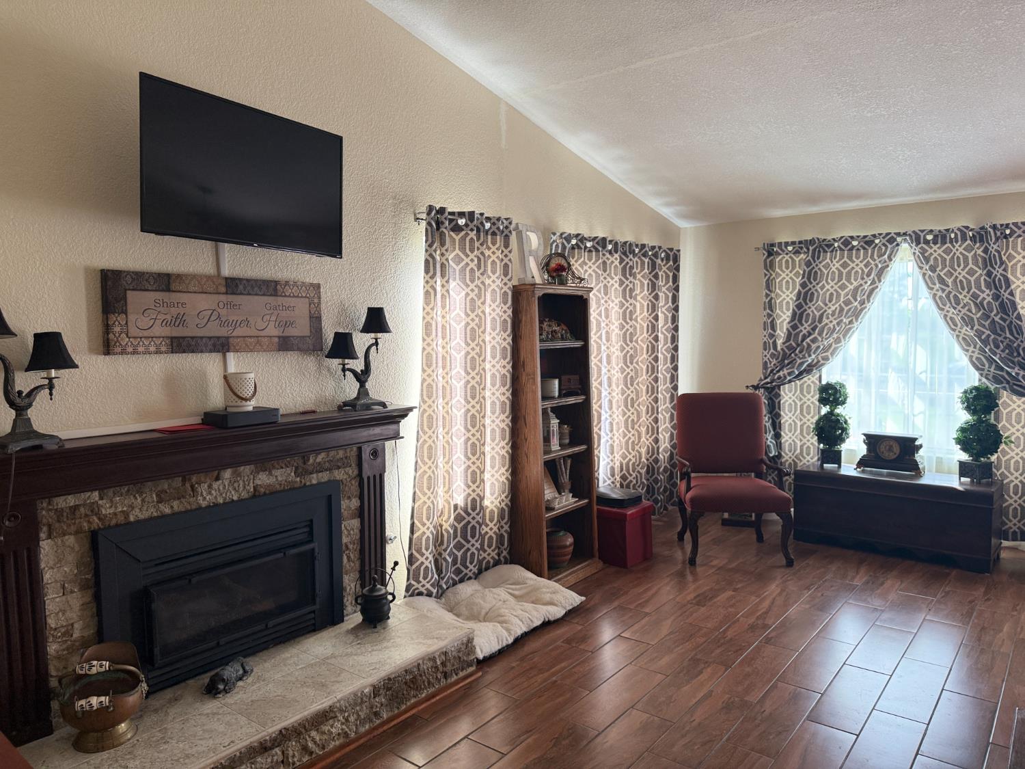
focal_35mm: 24
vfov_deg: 56.8
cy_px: 384
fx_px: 711
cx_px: 512
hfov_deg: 71.6
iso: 160
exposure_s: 1/131
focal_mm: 6.76
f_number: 1.78
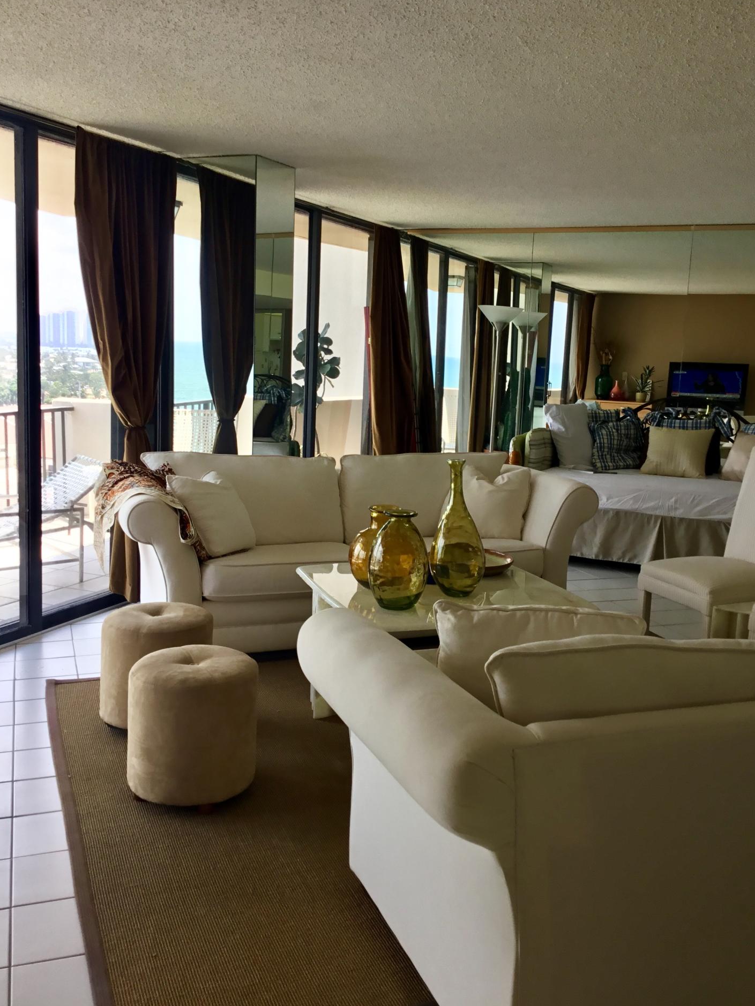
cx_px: 398
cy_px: 480
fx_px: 960
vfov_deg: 55.3
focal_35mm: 33
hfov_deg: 42.9
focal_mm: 3.3
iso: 25
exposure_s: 1/120
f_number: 2.4
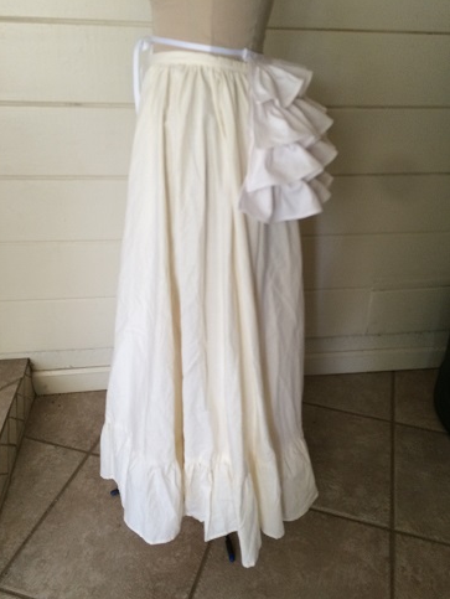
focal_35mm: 30
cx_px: 219
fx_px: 519
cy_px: 305
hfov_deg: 46.8
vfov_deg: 59.9
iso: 100
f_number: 2.2
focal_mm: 4.15
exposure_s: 1/30
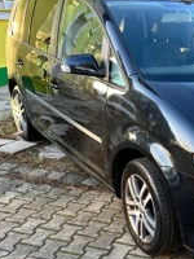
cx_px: 189
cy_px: 183
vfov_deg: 39.0
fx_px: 359
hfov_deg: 28.6
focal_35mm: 48
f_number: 1.78
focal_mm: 6.86
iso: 100
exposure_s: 1/121
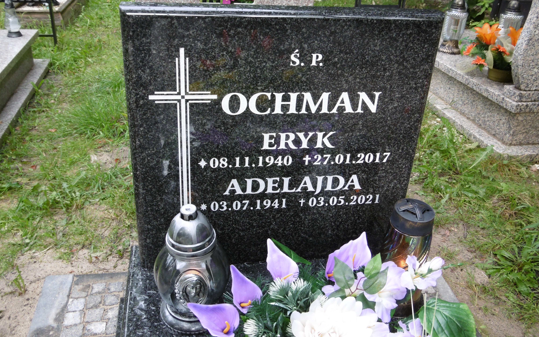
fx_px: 499
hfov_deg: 56.7
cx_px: 269
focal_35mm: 34
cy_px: 149
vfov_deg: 37.2
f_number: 3.5
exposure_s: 1/60
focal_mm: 5.8
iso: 100
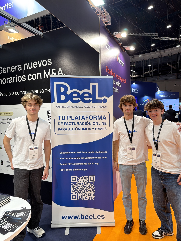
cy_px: 120
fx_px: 167
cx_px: 90
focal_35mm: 24
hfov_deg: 56.8
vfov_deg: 71.6
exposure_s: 1/100
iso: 80
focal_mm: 6.76
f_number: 1.78
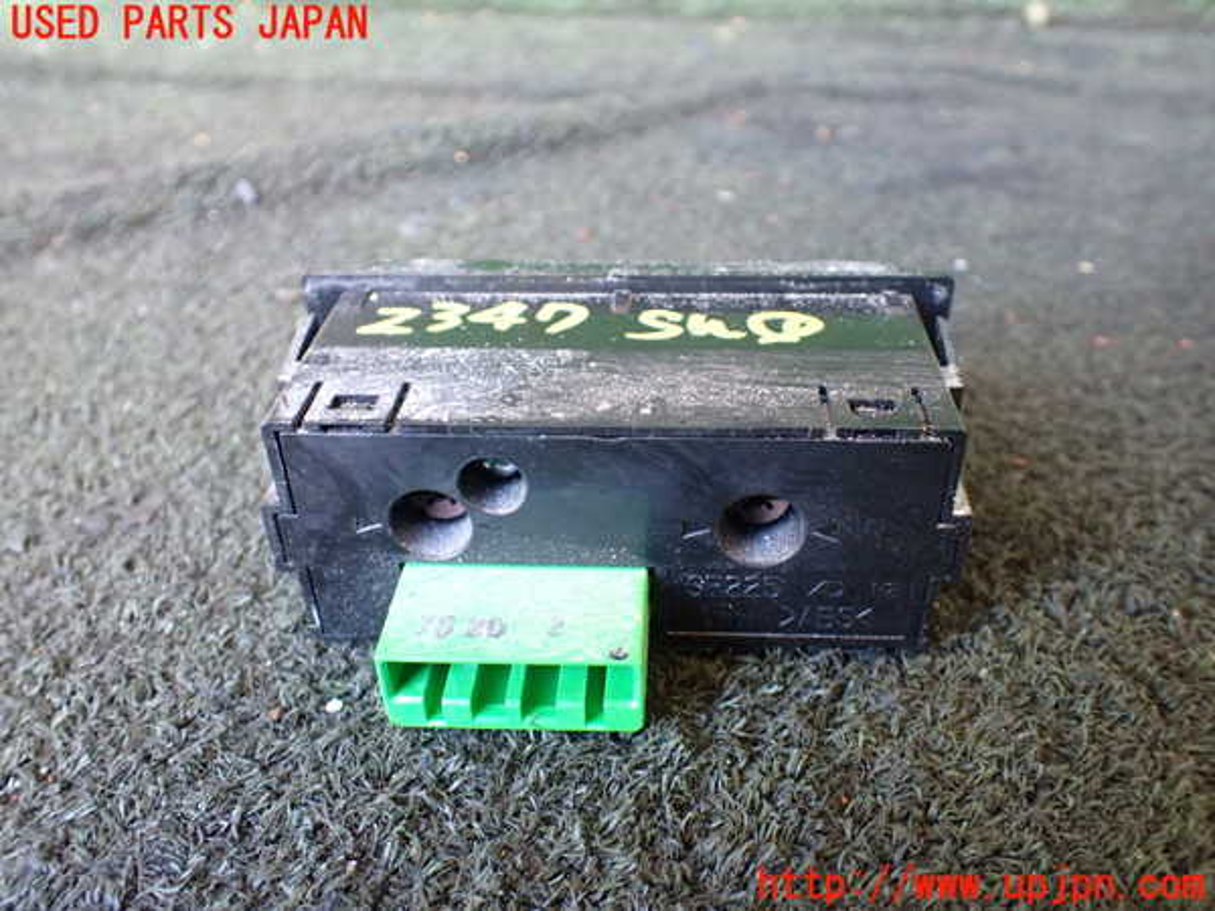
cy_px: 456
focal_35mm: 30
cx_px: 608
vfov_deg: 46.8
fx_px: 1053
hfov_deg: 60.0
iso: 800
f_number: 2.3
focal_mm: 5.4
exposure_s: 1/50
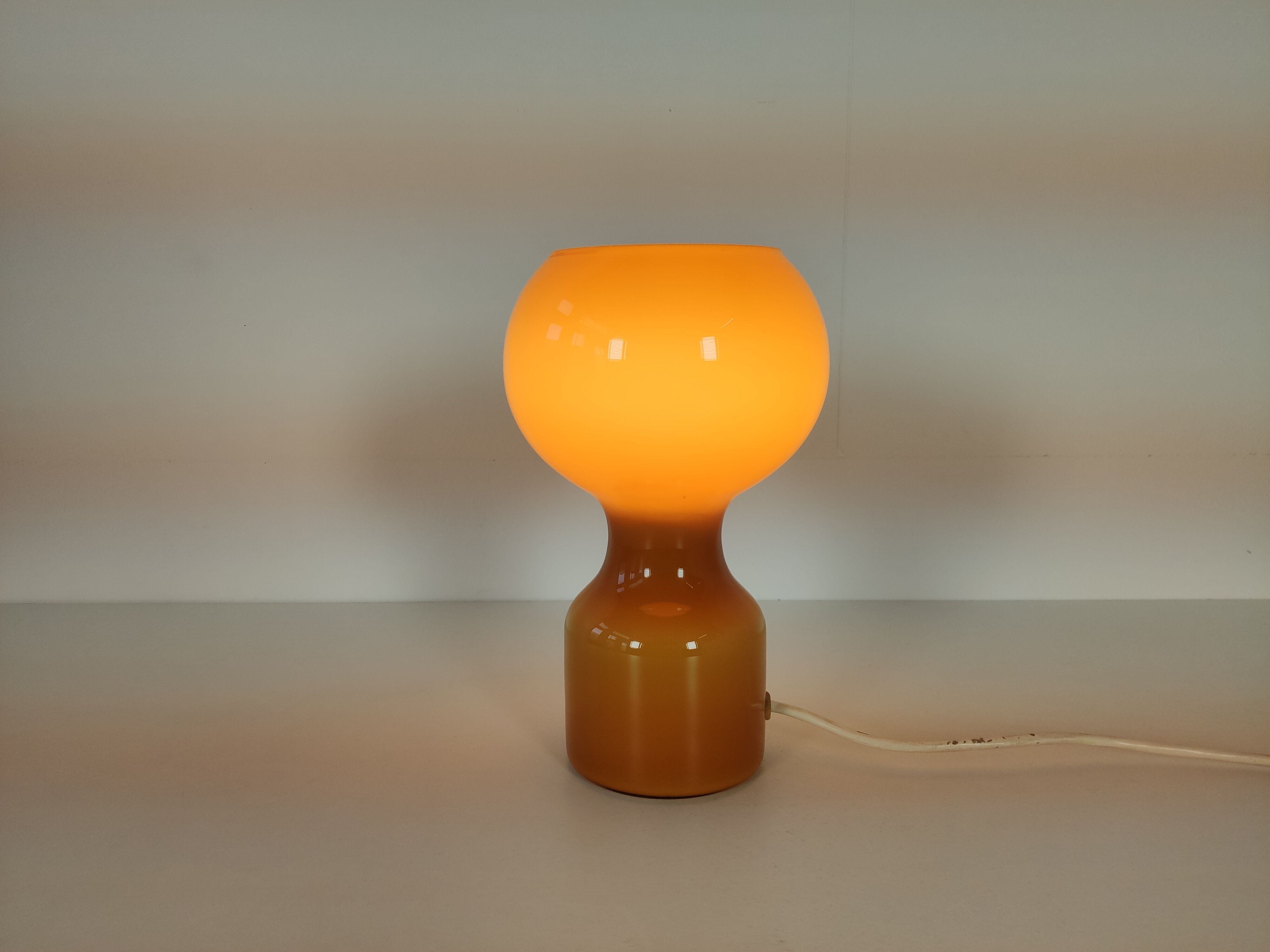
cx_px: 635
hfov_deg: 67.3
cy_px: 476
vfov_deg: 53.1
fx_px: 954
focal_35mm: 26
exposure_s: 1/510
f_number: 1.75
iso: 112
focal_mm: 4.75
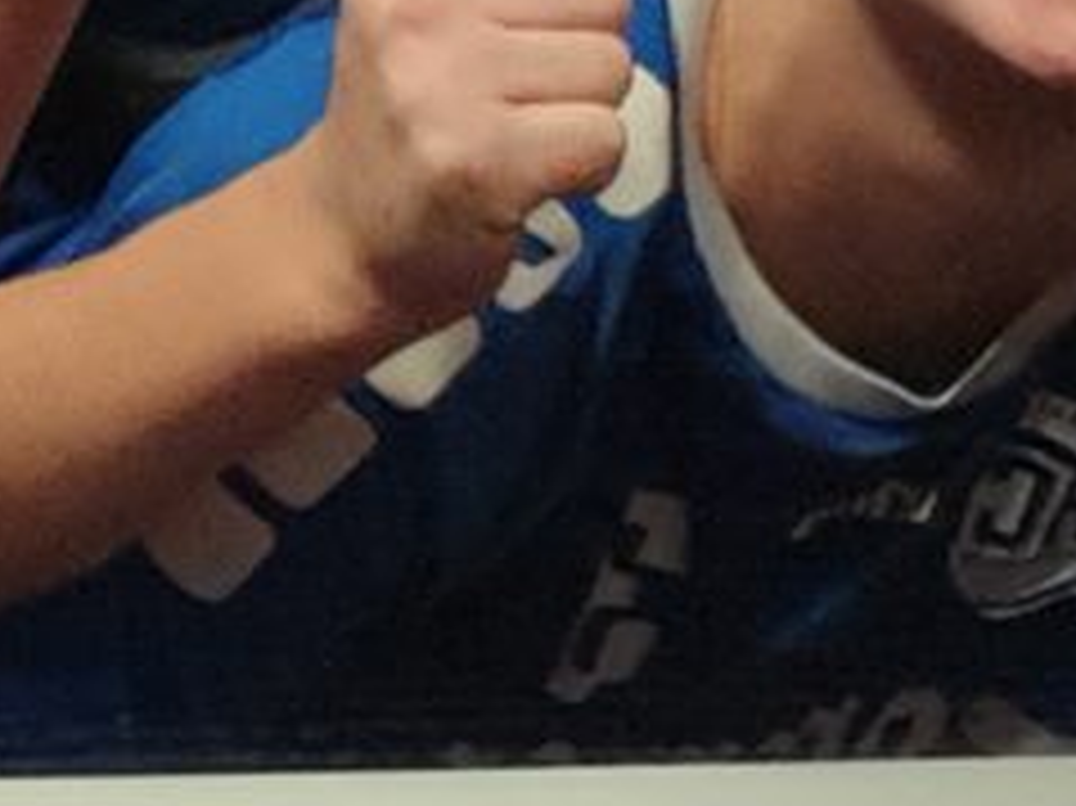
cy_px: -630
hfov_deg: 9.9
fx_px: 5779
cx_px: -1092
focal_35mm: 186
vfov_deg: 7.7
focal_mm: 4.3
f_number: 2.4
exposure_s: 1/100
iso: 320
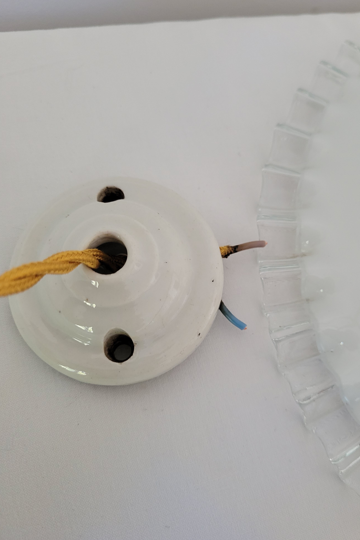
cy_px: 277
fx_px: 420
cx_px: 205
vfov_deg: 65.5
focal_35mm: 28
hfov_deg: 46.3
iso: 320
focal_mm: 5.4
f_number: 1.8
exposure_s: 1/100
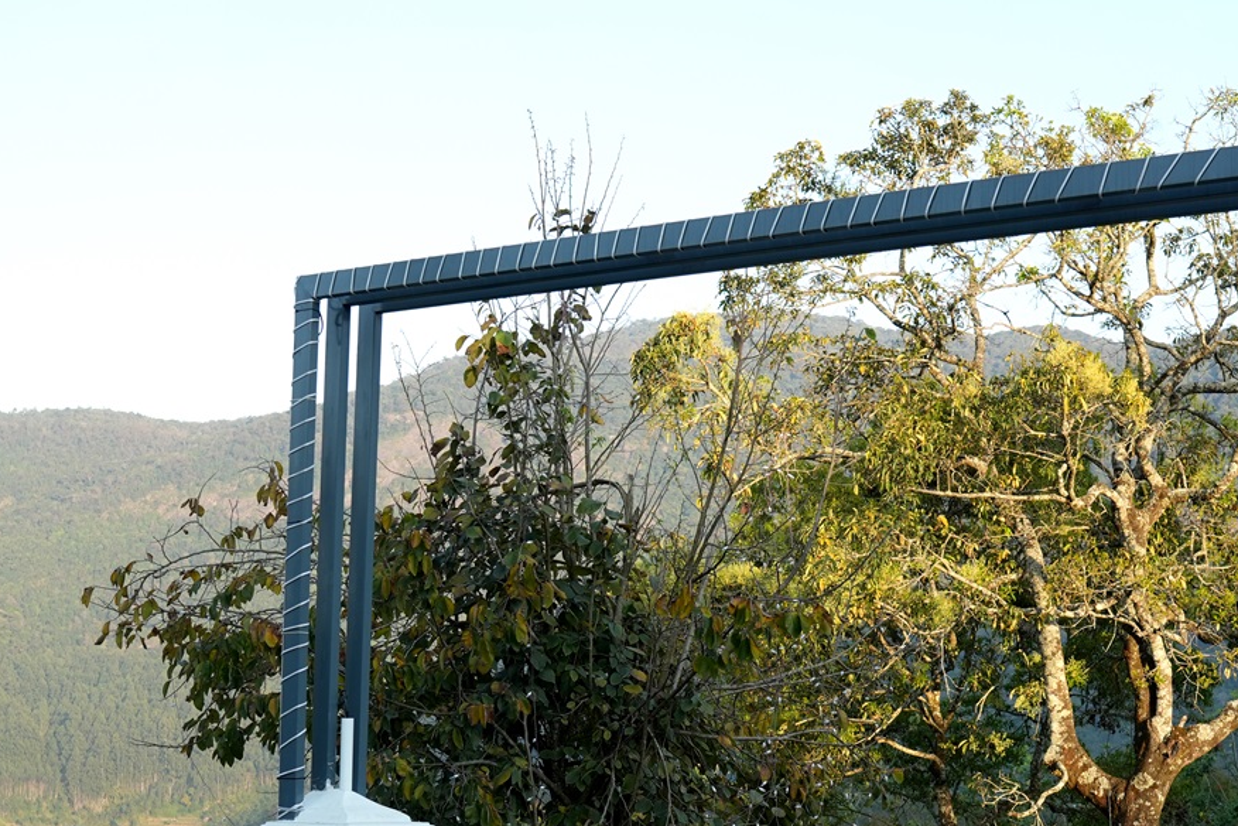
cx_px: 714
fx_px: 2407
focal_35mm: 70
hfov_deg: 28.8
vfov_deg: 19.0
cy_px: 774
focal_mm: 35
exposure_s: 1/400
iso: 250
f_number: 4
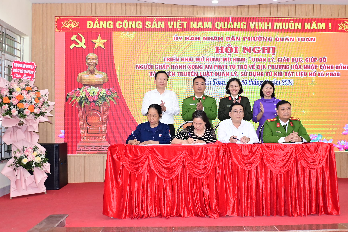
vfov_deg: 34.2
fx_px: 377
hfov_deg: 49.5
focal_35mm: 39
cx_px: 186
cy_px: 122
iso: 1000
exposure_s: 1/200
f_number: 3.8
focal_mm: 23
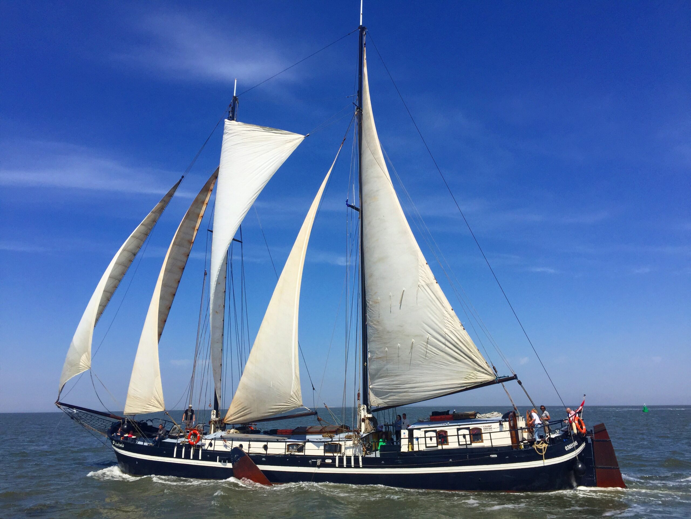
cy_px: 260
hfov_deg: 61.7
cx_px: 346
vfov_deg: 48.2
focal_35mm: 29
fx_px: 579
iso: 32
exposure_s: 1/3597
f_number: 2.2
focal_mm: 4.15
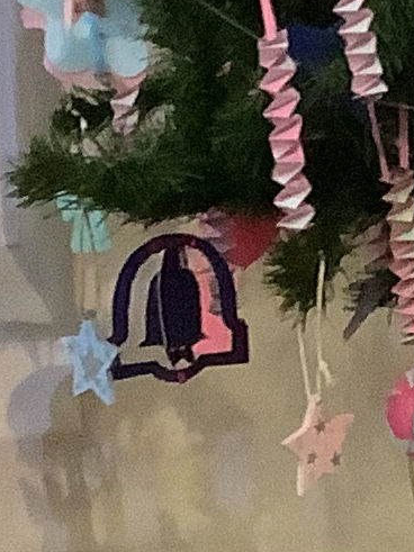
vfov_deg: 9.1
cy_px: -473
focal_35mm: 206
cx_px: 776
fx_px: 3286
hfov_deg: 7.0
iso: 400
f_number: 2.4
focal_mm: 3.3
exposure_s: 1/25
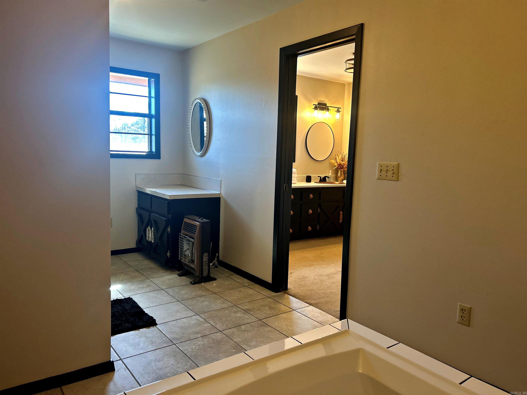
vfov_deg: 53.1
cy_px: 198
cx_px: 264
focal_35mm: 26
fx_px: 396
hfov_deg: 67.3
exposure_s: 1/120
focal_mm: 5.7
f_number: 1.5
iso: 100
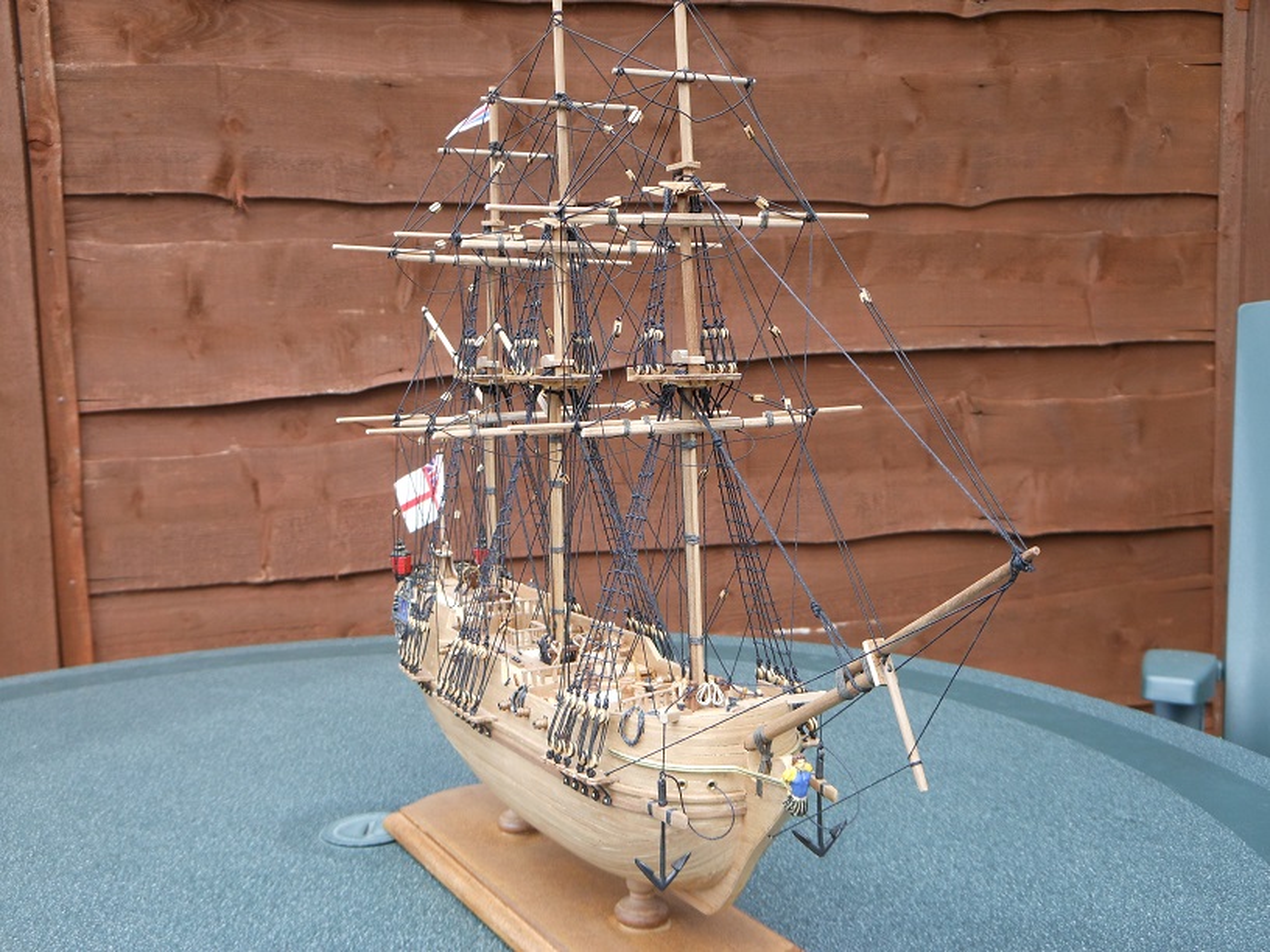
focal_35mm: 38
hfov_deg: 49.0
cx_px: 635
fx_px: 1394
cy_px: 476
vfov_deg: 37.7
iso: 80
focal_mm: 6.8
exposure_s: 1/80
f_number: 3.6
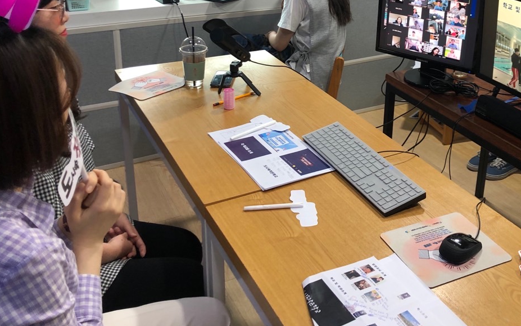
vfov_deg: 30.4
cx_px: 336
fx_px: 582
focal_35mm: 41
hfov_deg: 47.6
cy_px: 61
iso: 40
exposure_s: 1/17
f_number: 1.8
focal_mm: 4
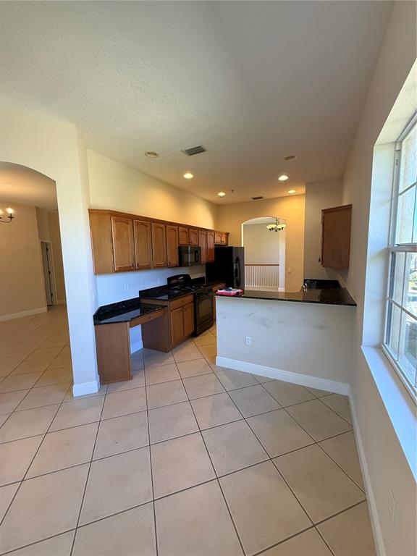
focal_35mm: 14
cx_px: 208
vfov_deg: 102.1
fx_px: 225
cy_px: 278
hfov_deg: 85.7
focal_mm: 2.22
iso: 320
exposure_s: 1/120
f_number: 2.2
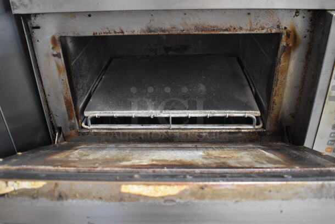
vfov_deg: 41.8
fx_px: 293
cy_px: 112
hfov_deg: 59.4
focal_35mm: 32
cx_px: 168
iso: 2200
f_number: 3.8
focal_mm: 21
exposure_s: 1/30
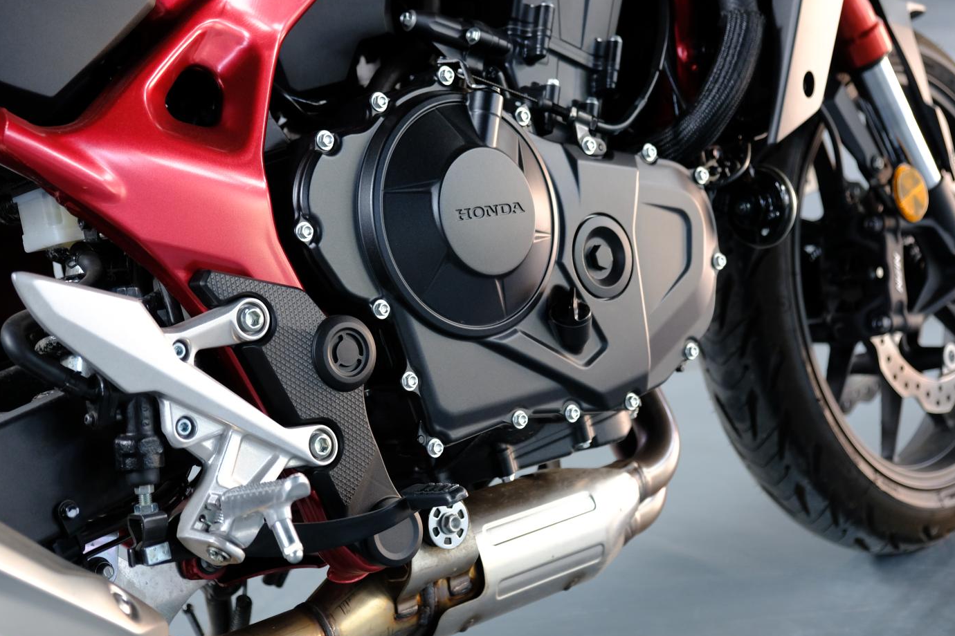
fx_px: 1459
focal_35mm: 55
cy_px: 325
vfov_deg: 24.6
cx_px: 501
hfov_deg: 36.2
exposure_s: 1/34
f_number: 3.6
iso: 800
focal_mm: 34.3
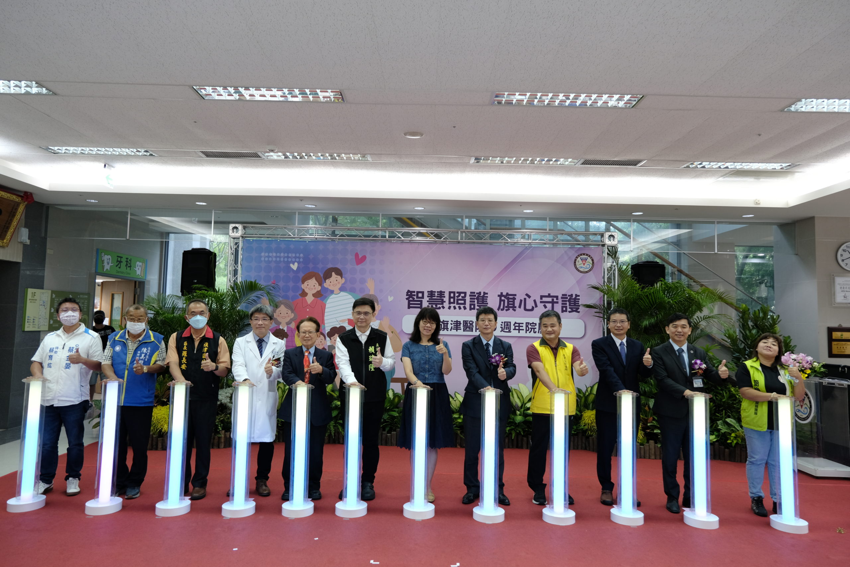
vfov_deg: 53.1
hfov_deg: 73.7
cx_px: 425
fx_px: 567
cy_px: 284
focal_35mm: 24
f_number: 4
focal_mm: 16
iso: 400
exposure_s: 1/20
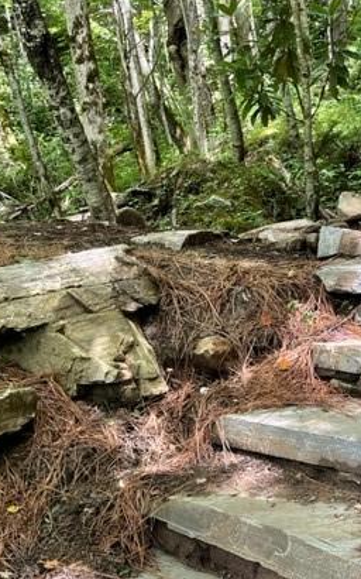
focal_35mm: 43
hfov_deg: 29.6
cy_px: 424
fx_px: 677
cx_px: 251
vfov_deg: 44.9
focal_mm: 5.1
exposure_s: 1/121
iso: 125
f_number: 1.6
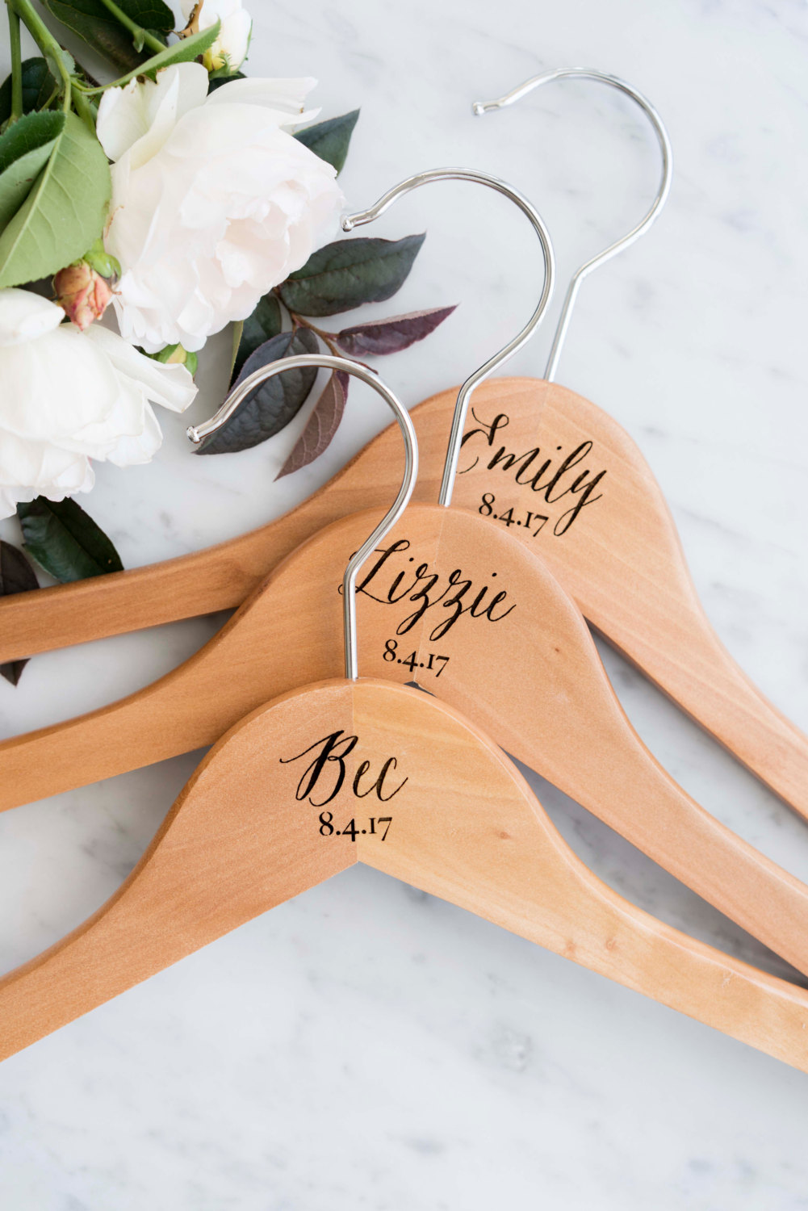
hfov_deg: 24.6
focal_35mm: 55
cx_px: 404
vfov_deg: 36.2
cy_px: 606
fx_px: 1850
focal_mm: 55
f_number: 4.5
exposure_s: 1/60
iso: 320
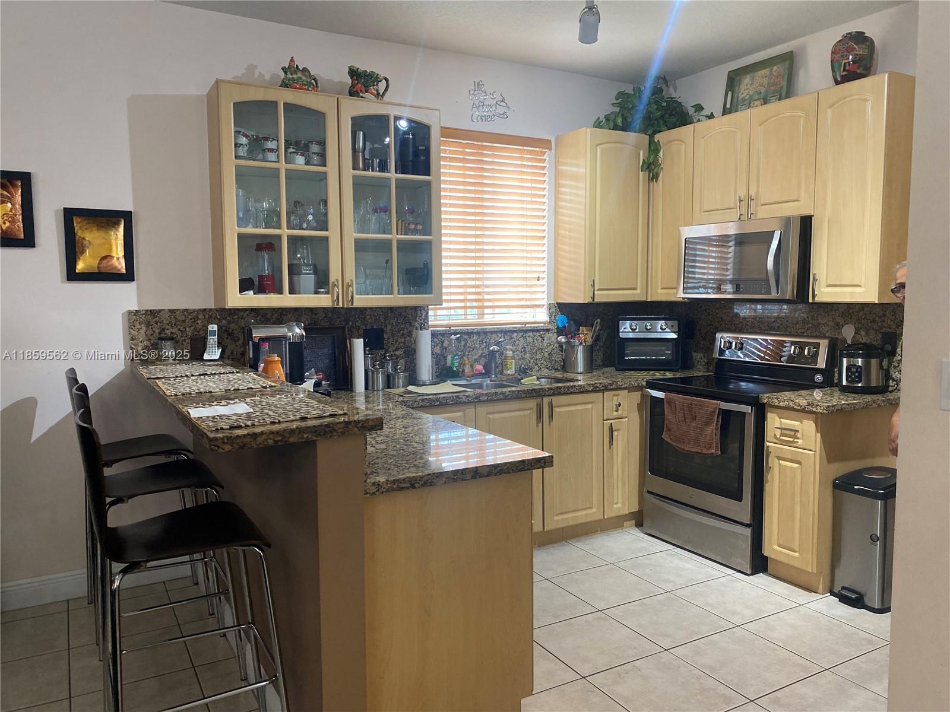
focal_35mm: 26
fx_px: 714
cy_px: 356
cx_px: 475
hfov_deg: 67.3
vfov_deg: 53.1
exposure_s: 1/60
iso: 200
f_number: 1.8
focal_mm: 4.25
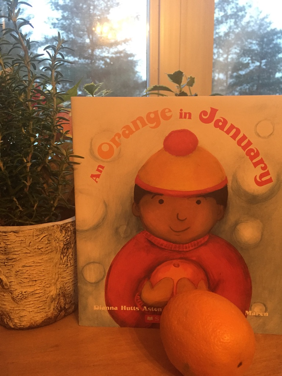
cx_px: 141
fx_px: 315
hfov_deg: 48.2
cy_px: 188
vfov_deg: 61.7
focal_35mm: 29
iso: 200
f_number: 2.2
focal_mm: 4.15
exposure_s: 1/30
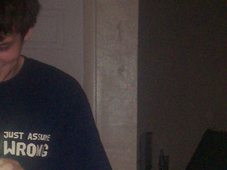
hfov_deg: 14.0
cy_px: 231
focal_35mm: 139
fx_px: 912
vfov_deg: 10.4
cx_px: 208
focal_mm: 5.9
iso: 140
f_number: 4.5
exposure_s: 1/64
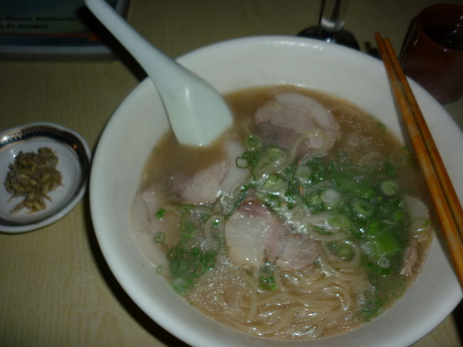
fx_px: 441
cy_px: 174
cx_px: 232
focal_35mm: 33
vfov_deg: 42.9
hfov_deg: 55.4
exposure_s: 1/125
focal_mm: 5.5
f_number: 2.8
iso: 100
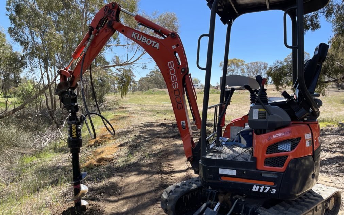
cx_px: 174
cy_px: 124
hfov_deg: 66.5
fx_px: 263
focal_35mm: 28
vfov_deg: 44.4
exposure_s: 1/1323
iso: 32
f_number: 1.6
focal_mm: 5.1
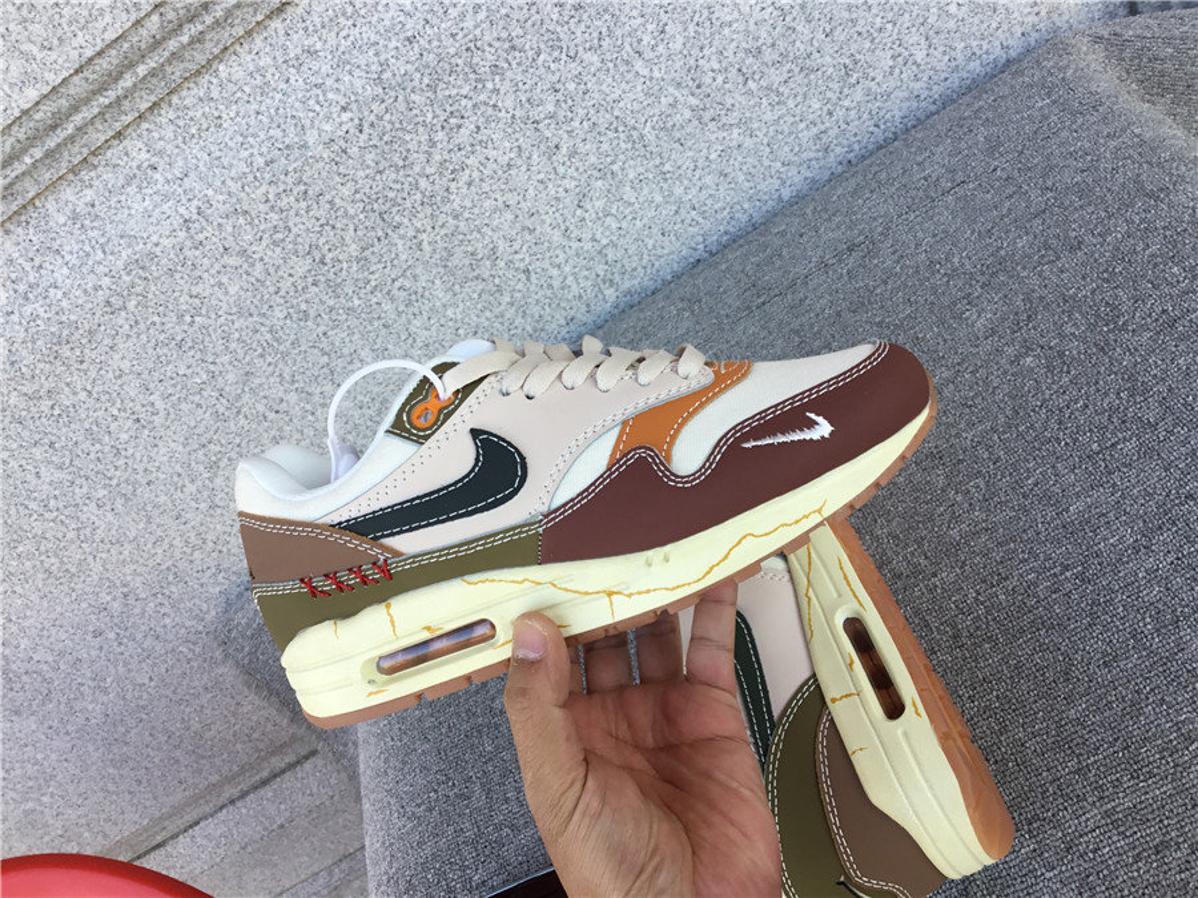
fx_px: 1073
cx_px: 599
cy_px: 449
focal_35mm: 31
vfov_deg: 45.4
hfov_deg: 58.4
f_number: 2.4
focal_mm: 3.3
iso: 25
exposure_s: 1/124
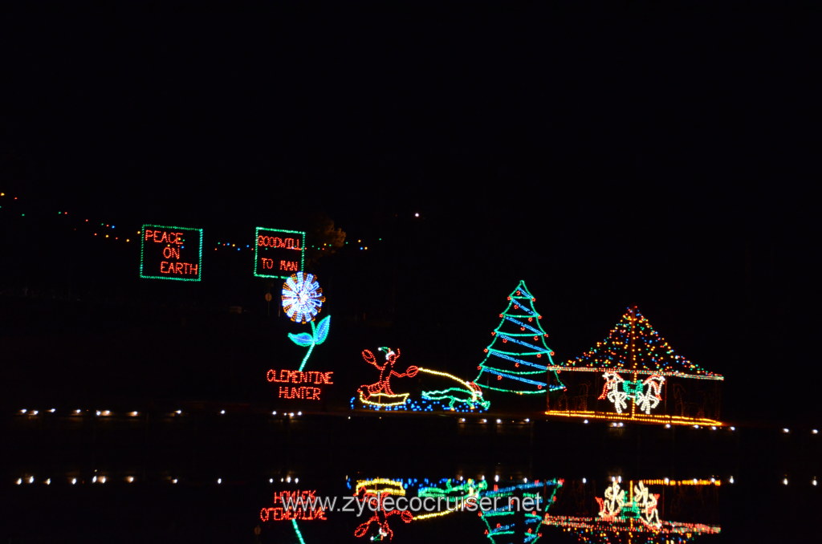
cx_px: 411
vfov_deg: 14.0
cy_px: 272
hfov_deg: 21.0
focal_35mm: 98
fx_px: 2221
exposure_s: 1/60
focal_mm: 65
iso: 4000
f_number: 5
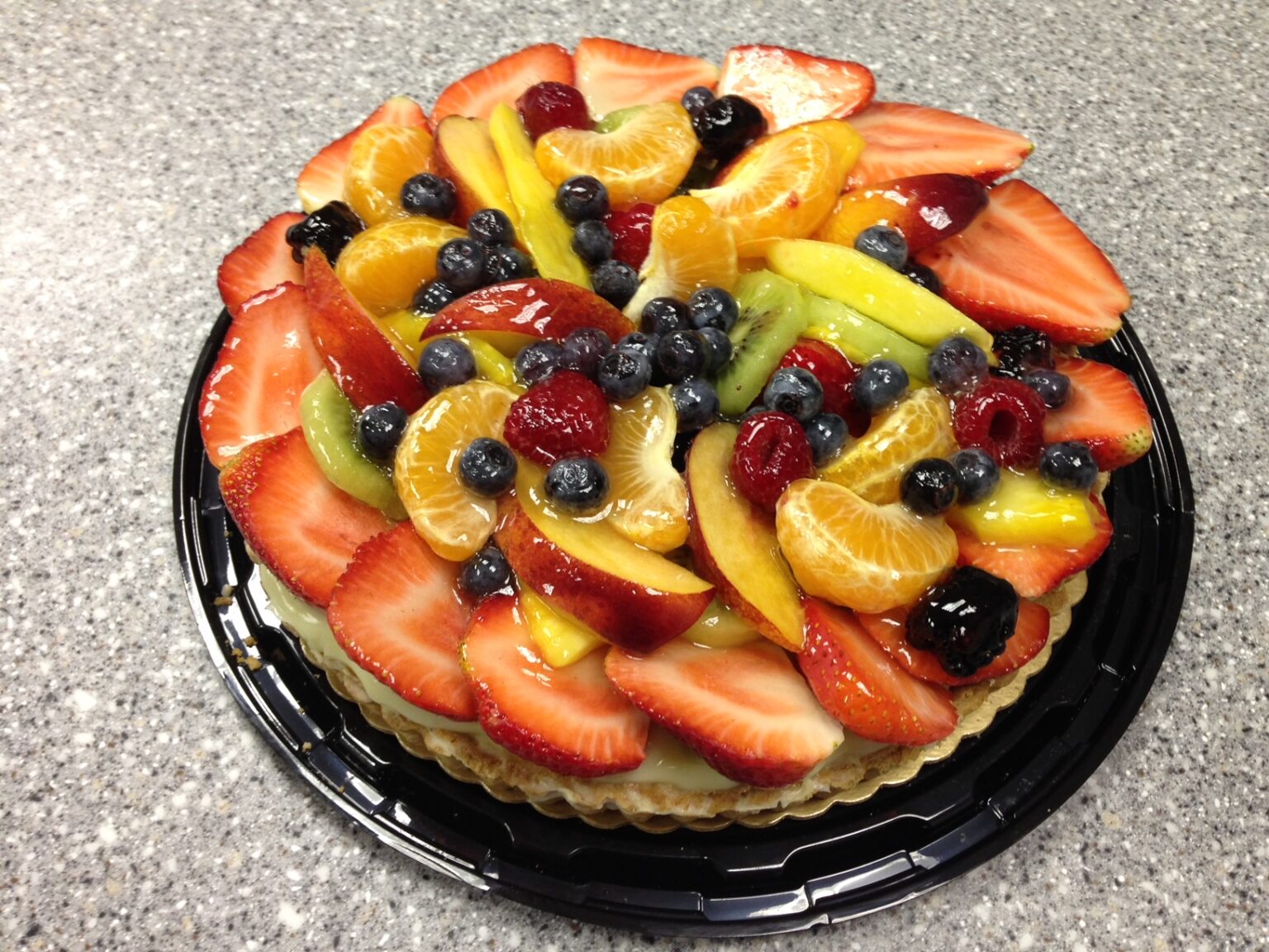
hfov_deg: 55.4
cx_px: 634
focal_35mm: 33
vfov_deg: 42.9
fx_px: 1210
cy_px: 476
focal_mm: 4.12
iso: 80
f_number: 2.4
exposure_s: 1/20
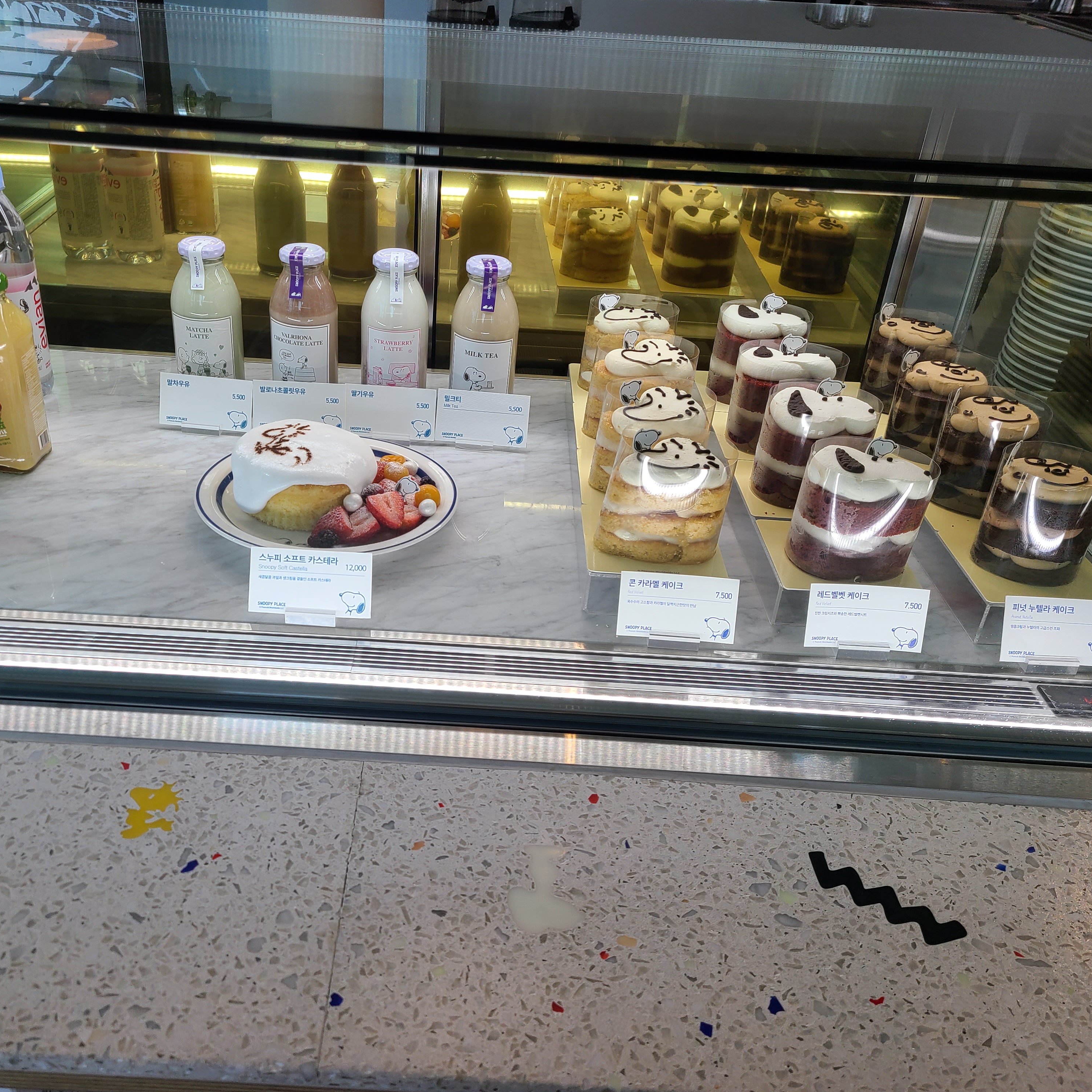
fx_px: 1106
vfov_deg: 52.5
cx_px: 472
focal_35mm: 31
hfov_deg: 52.4
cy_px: 548
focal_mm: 5.4
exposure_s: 1/248
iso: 40
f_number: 1.8
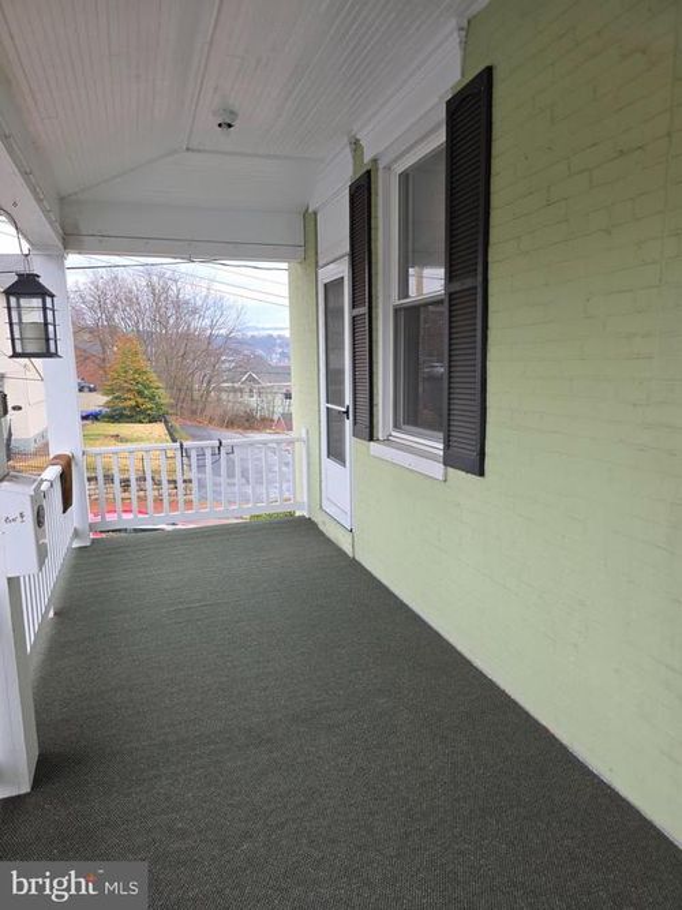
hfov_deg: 58.9
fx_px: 604
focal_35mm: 23
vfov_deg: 73.9
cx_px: 341
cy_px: 455
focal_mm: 6.3
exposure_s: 1/180
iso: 32
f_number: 1.7
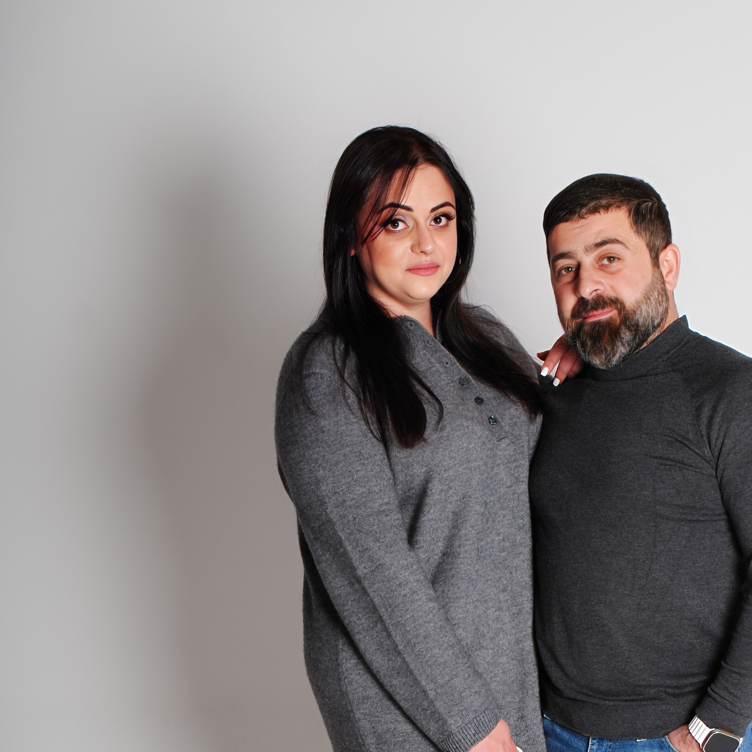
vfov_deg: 21.5
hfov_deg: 21.9
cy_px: 663
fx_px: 1942
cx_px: 427
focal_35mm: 79
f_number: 5.6
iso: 400
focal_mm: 28
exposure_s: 1/200
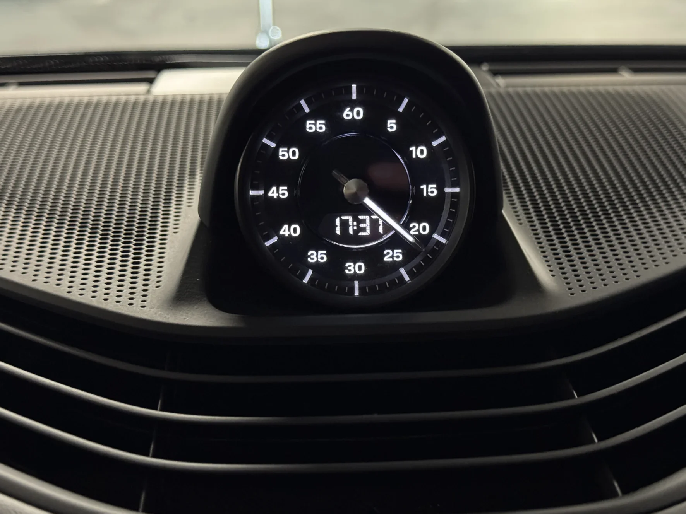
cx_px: 359
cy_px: 266
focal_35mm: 52
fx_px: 1031
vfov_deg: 28.0
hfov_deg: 36.8
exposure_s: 1/19
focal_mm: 6.76
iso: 800
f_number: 1.78
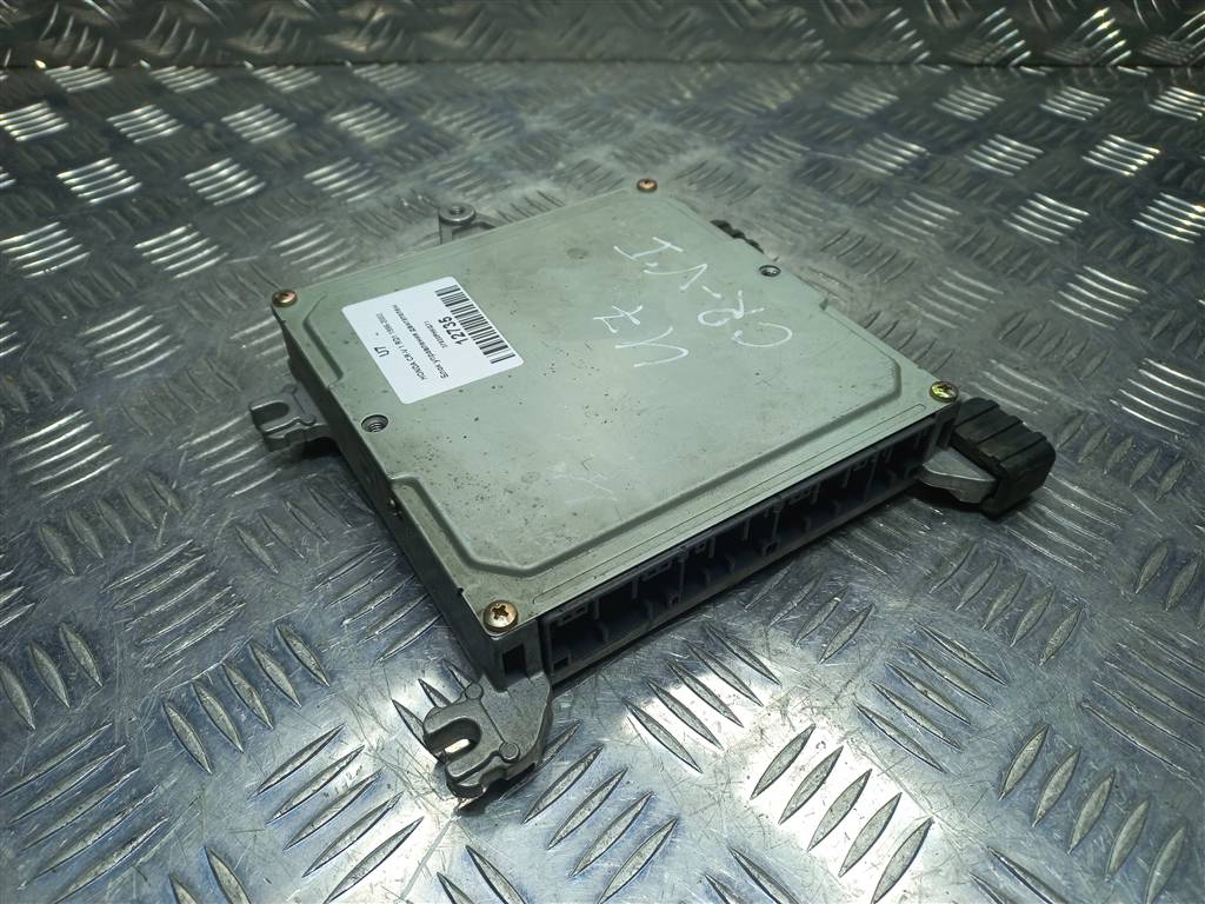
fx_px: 870
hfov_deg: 69.4
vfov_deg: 54.9
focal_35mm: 25
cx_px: 602
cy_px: 452
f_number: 1.8
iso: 32
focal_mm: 4.6
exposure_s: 1/100
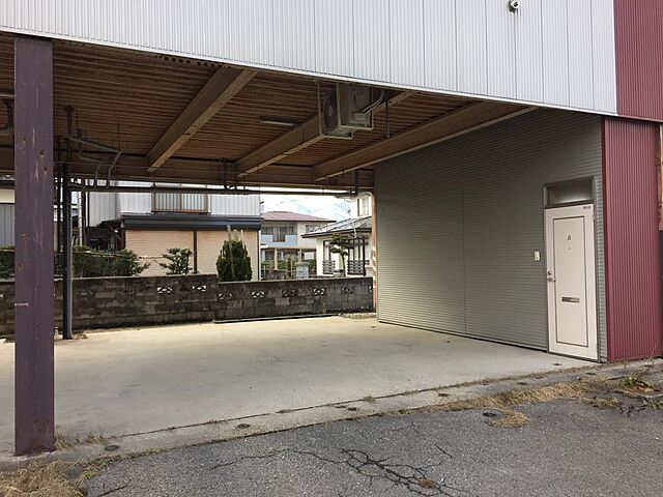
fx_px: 555
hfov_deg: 61.7
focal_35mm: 29
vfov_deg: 48.2
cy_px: 248
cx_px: 332
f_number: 2.2
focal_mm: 4.15
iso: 32
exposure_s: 1/359
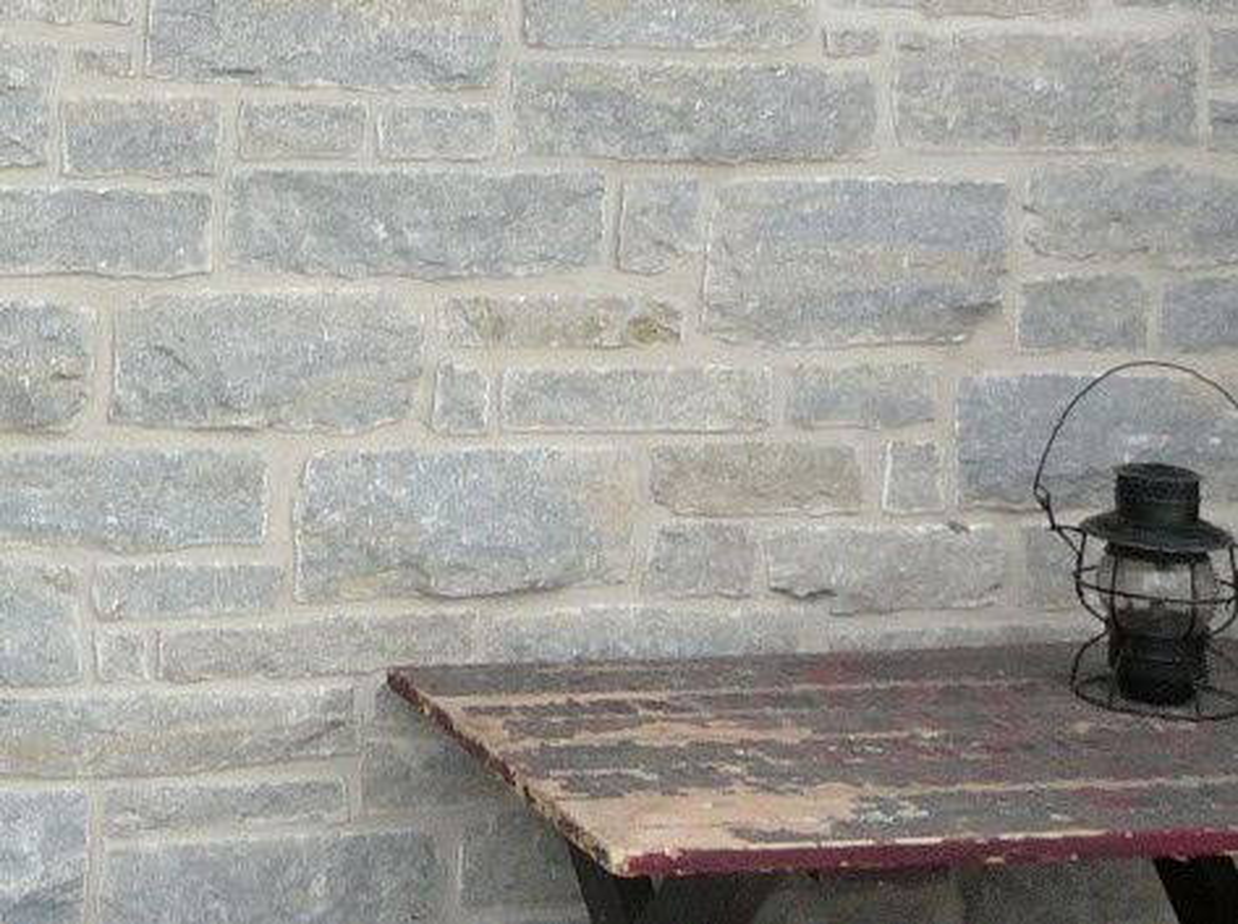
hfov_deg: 52.7
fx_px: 1250
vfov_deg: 40.6
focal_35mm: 35
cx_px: 619
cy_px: 462
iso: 100
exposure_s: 1/40
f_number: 2.8
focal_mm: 5.2
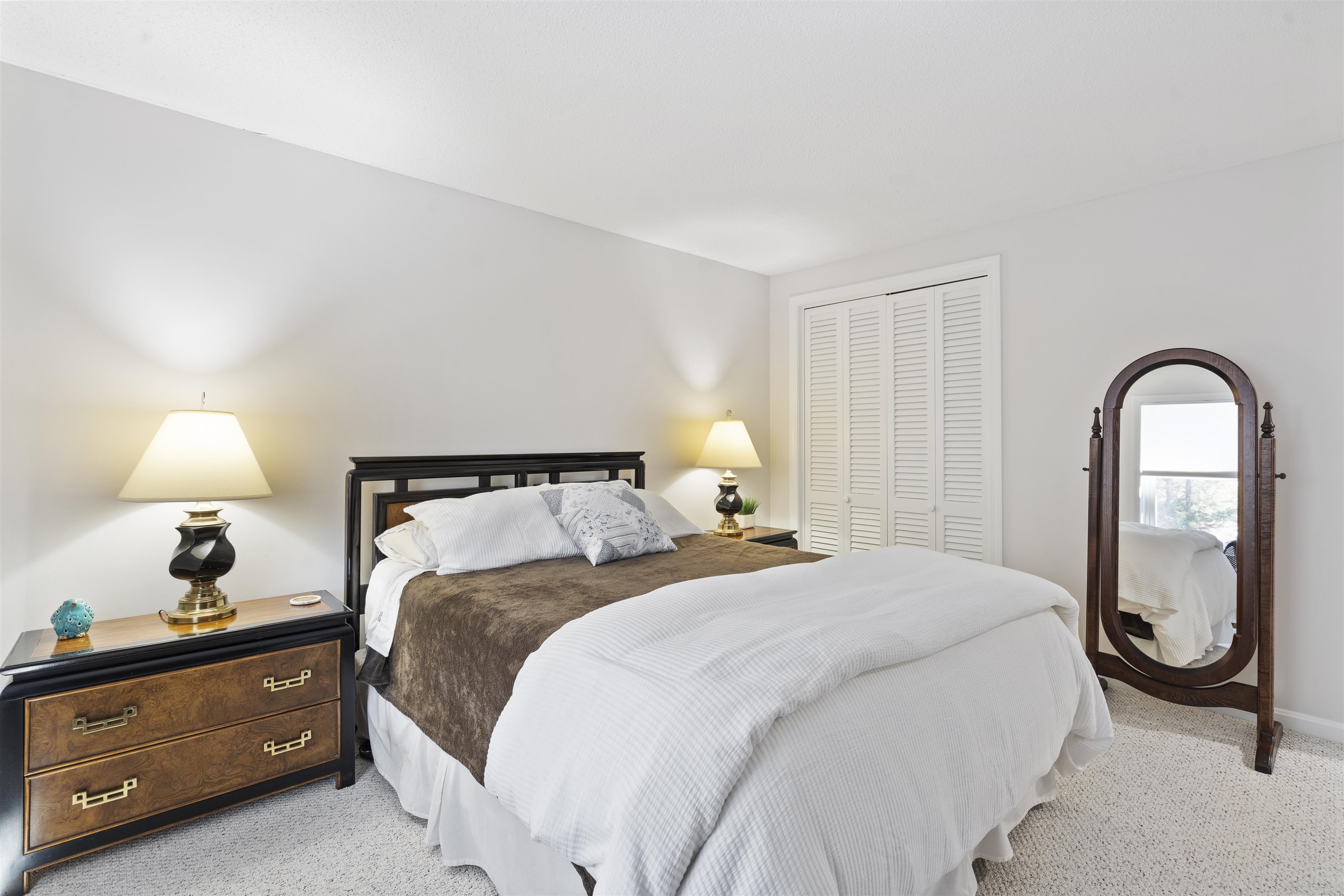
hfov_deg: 96.7
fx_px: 597
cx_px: 672
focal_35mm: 16
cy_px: 448
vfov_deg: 73.7
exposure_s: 1/1.25
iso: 320
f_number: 8
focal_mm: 16
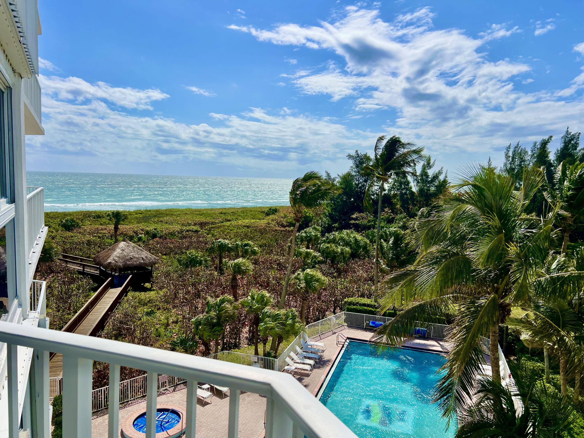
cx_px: 292
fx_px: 439
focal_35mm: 26
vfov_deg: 53.1
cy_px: 219
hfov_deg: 67.3
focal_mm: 5.7
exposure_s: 1/11364
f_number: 1.5
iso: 50
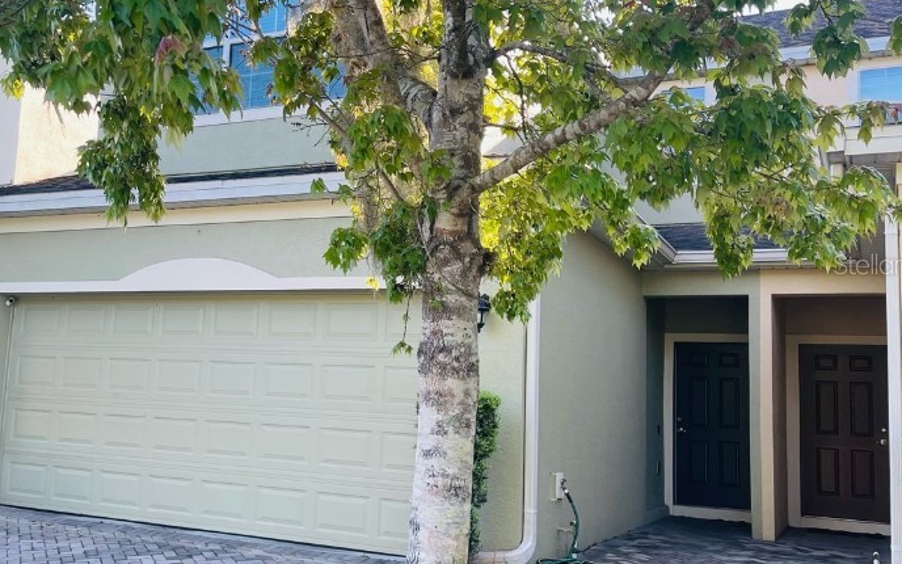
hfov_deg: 47.3
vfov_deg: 31.2
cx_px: 286
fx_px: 1008
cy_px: 264
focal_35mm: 41
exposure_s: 1/326
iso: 32
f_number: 1.6
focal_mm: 5.1
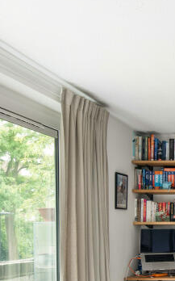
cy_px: 270
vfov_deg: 36.3
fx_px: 390
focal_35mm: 51
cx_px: 277
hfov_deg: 20.7
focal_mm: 17
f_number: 8
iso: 250
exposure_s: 1/6
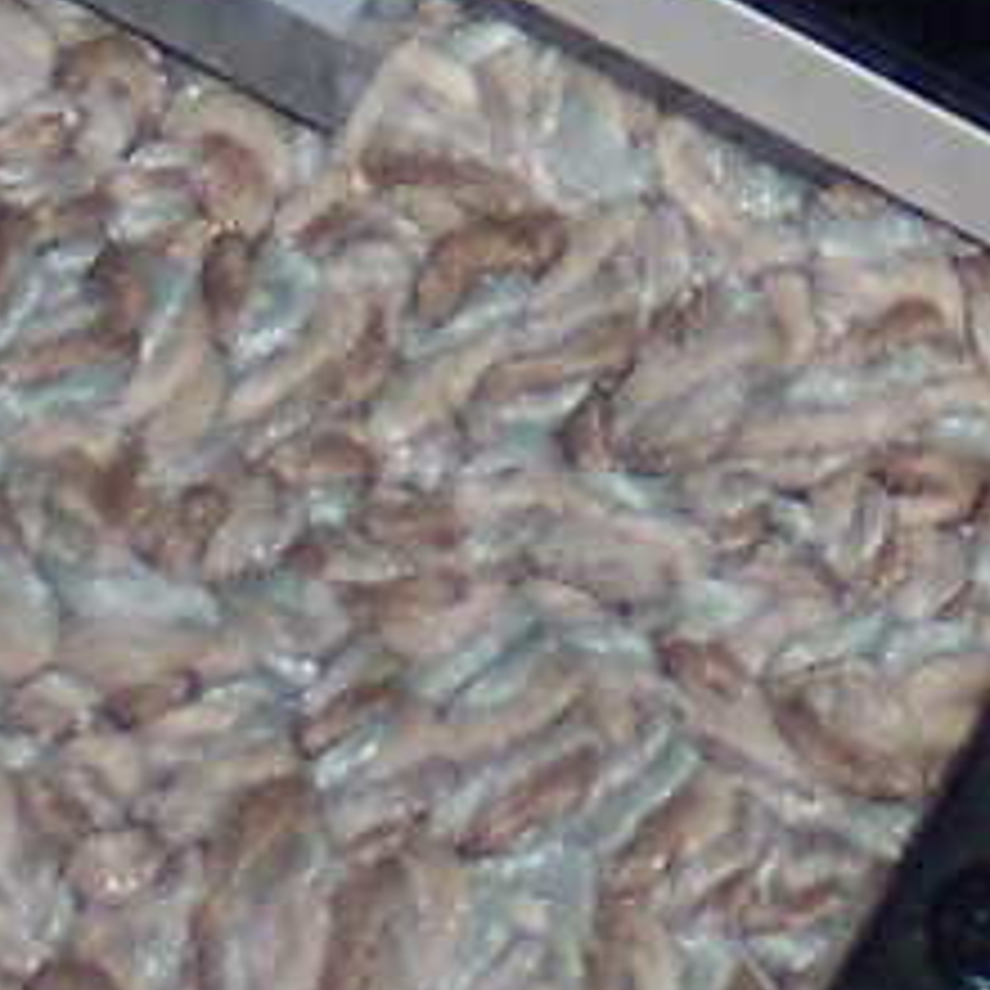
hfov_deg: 2.8
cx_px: 1390
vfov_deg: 2.8
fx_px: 20093
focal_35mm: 621
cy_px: -382
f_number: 4.8
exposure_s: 1/125
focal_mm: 20
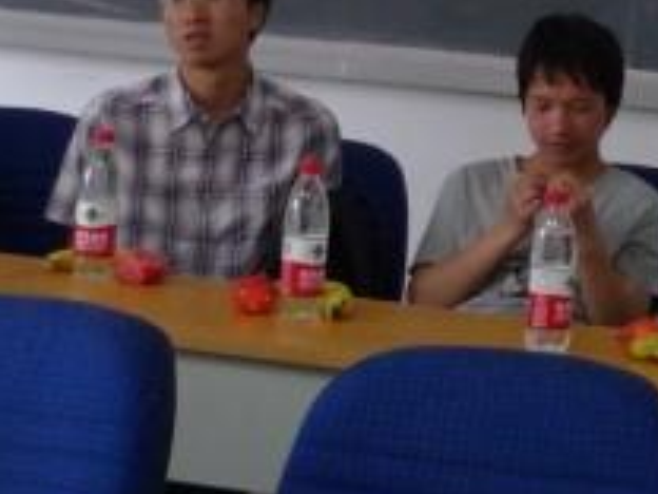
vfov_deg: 12.4
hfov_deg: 15.0
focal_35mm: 118
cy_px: 22
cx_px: 1101
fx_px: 2243
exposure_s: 1/30
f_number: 2
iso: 250
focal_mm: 5.1
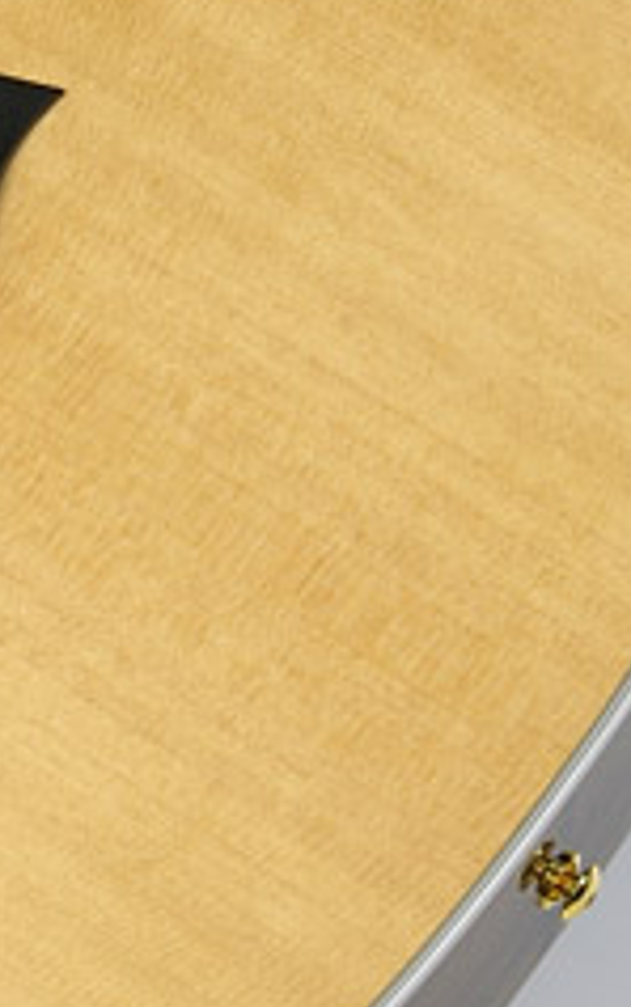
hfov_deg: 6.8
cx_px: -309
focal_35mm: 191
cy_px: 410
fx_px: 5249
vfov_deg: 11.0
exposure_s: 2
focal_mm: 45
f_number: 19
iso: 400
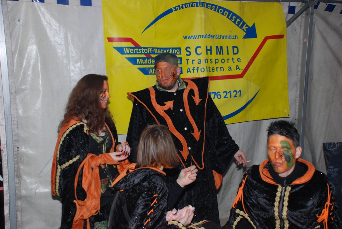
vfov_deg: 32.0
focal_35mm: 42
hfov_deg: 46.4
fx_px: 399
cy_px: 114
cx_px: 171
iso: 200
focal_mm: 28
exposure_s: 1/60
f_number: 4
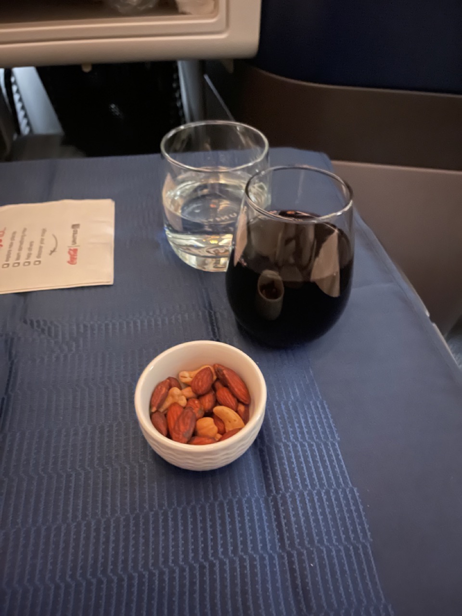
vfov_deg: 67.3
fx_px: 463
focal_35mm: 26
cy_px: 308
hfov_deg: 53.1
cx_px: 231
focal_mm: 5.1
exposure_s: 1/2
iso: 2000
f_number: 1.6
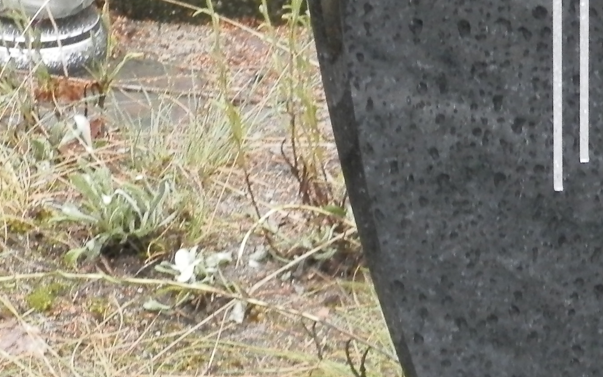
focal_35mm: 167
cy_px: 145
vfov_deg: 7.9
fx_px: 2745
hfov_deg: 11.8
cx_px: 975
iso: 200
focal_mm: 8.2
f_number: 3.6
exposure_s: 1/50
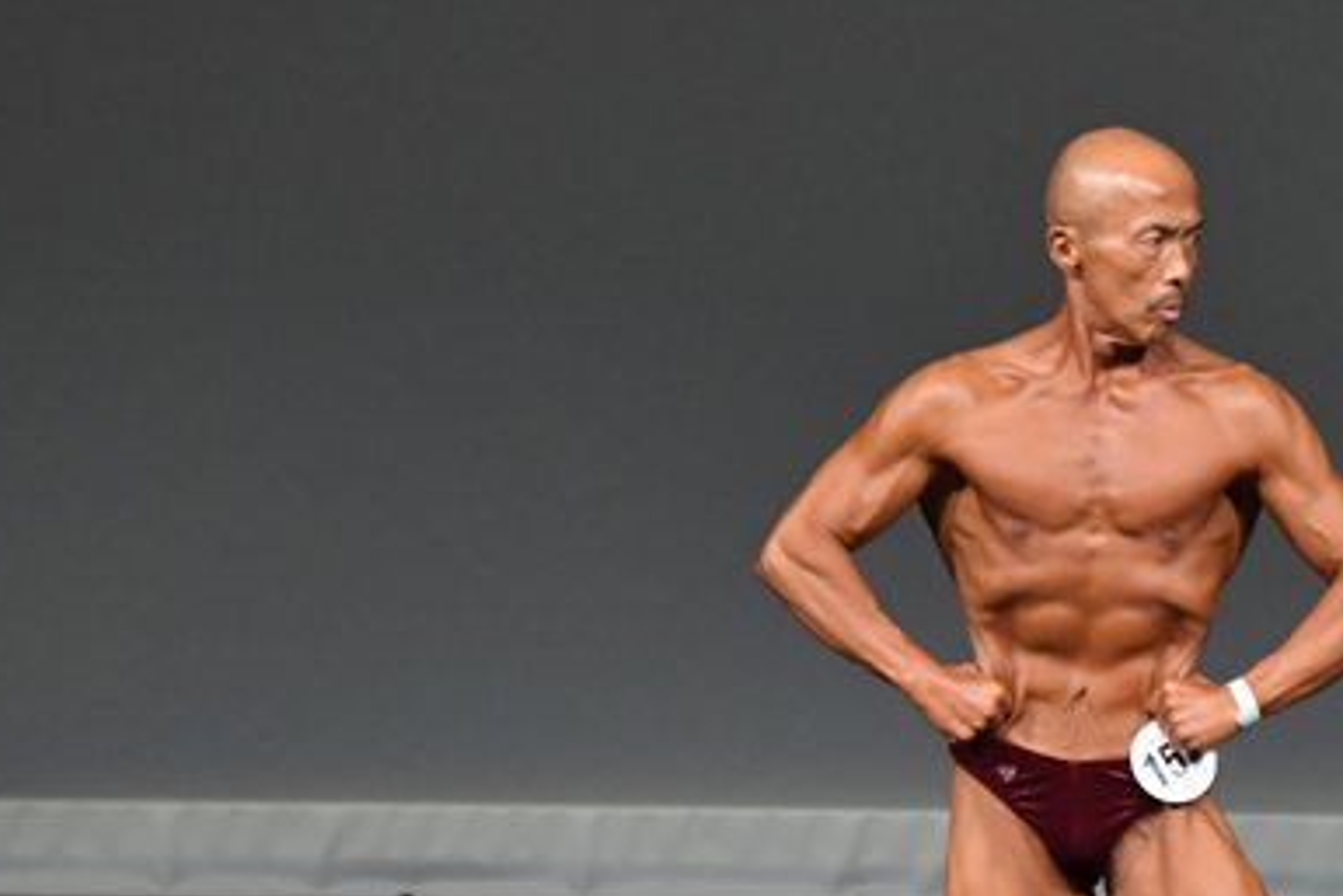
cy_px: 805
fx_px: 25898
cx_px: 1247
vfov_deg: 2.0
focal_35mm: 694
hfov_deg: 3.0
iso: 4000
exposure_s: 1/400
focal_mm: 230
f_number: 5.6
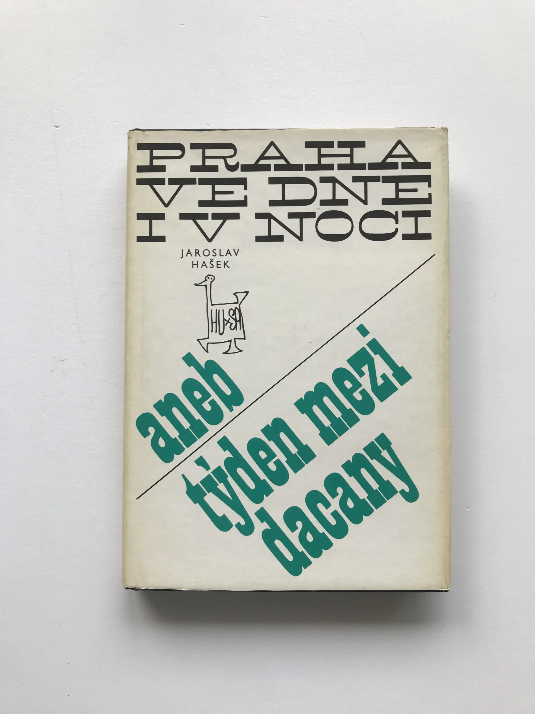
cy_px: 357
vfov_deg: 63.4
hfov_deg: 49.7
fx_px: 577
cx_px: 268
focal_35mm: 28
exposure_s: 1/103
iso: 20
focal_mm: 3.99
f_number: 1.8
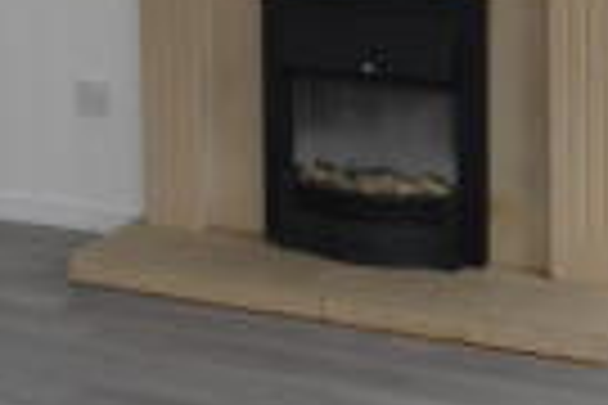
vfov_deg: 11.6
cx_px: -77
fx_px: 1925
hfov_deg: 17.3
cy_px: -187
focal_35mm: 114
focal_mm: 10
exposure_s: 1/125
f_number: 5.6
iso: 280
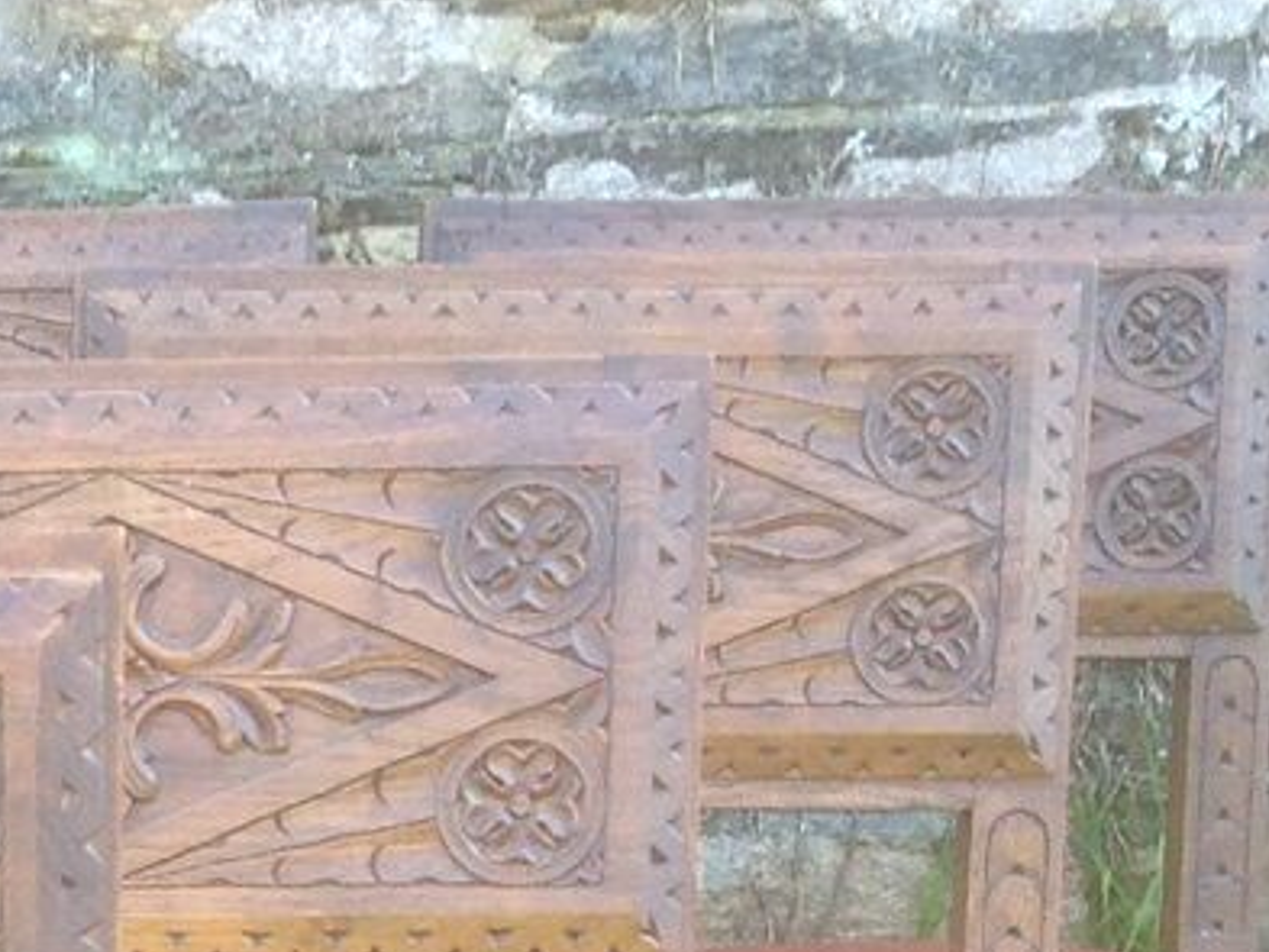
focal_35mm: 172
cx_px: -636
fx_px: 6307
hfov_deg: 11.0
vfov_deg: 8.2
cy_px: 2007
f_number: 2.4
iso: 64
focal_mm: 4.12
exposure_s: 1/120
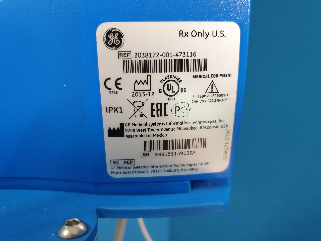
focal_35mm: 26
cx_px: 160
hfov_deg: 67.3
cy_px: 120
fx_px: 241
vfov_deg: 53.1
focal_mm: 4.3
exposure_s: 1/50
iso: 250
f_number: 1.5
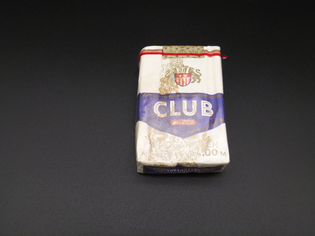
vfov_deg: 39.7
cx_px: 158
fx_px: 328
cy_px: 118
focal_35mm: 36
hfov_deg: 51.4
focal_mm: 6.5
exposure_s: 1/80
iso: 100
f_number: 3.1
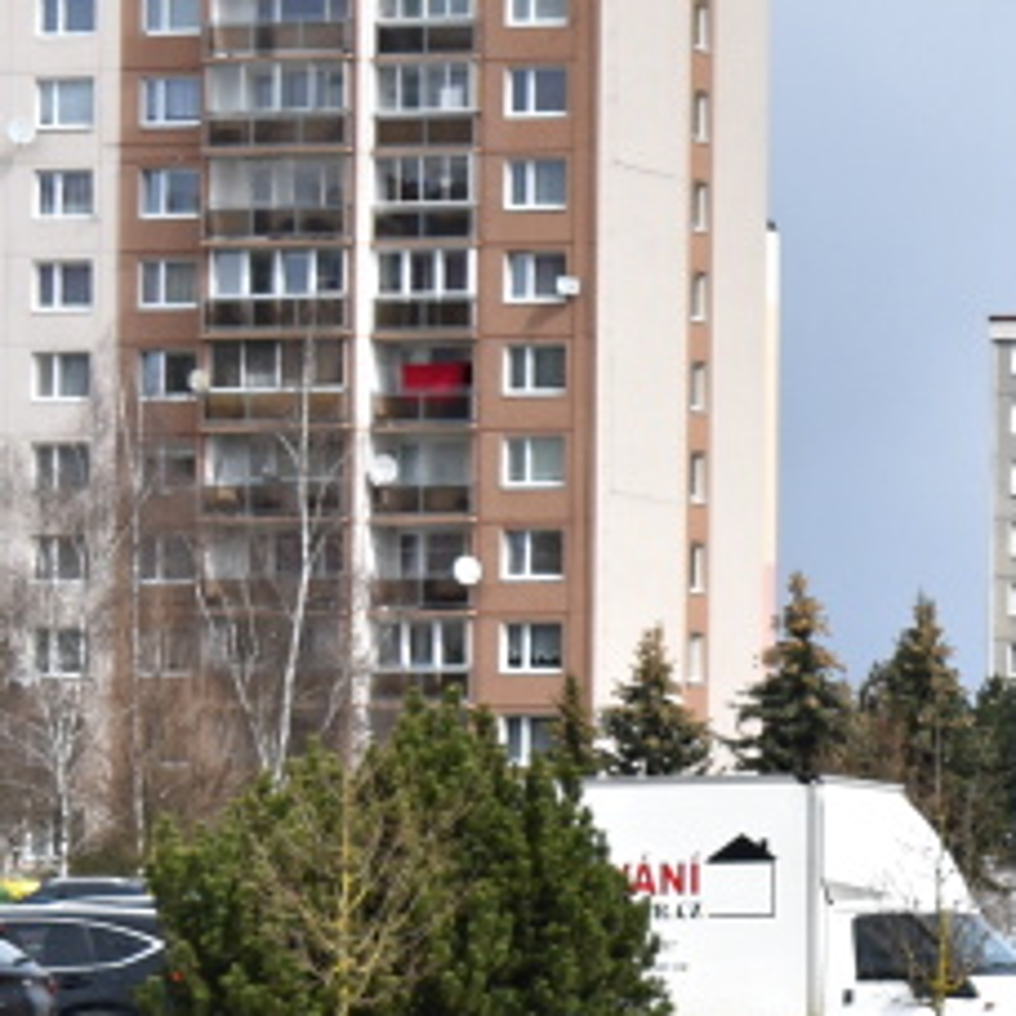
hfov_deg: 6.9
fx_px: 8003
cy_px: 702
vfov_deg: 7.3
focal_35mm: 241
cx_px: 2277
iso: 200
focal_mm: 42
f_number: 10
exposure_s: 1/400
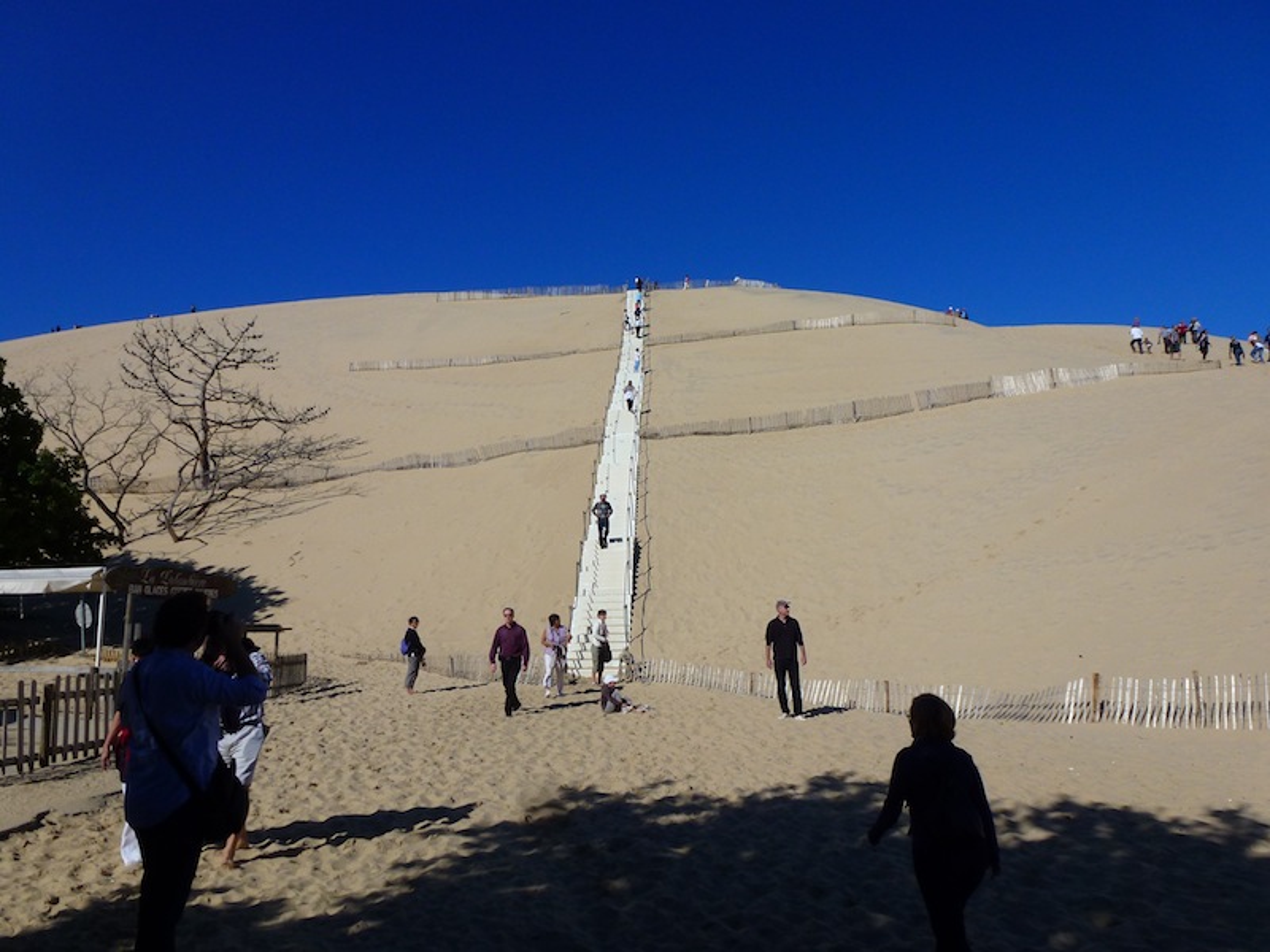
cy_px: 476
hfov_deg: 69.4
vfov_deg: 54.9
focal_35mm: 25
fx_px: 917
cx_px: 635
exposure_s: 1/2000
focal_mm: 4.3
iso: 100
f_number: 4
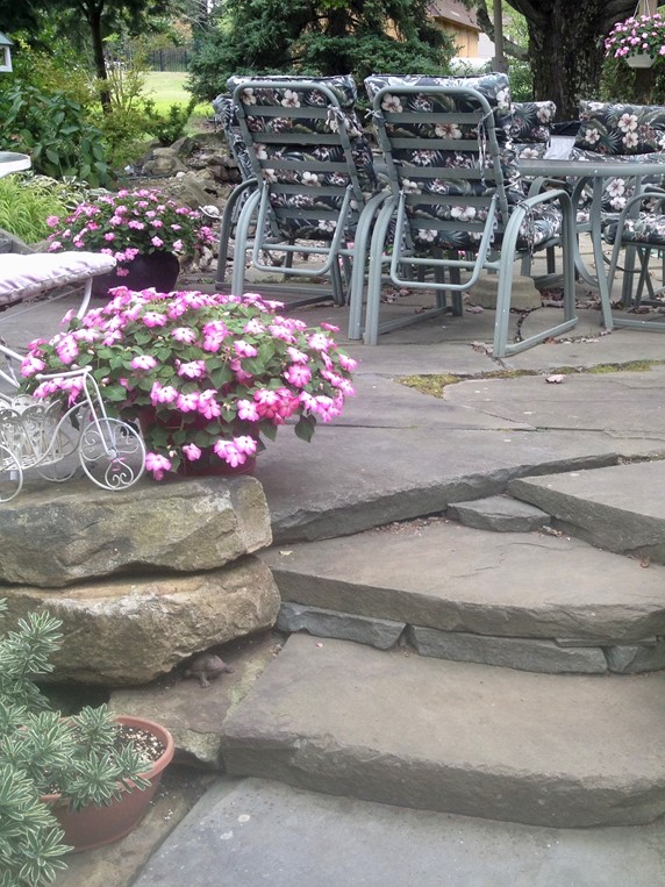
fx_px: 1204
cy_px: 444
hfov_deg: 29.8
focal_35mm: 47
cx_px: 577
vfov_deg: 40.4
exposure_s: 1/120
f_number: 2.4
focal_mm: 4.28
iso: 50
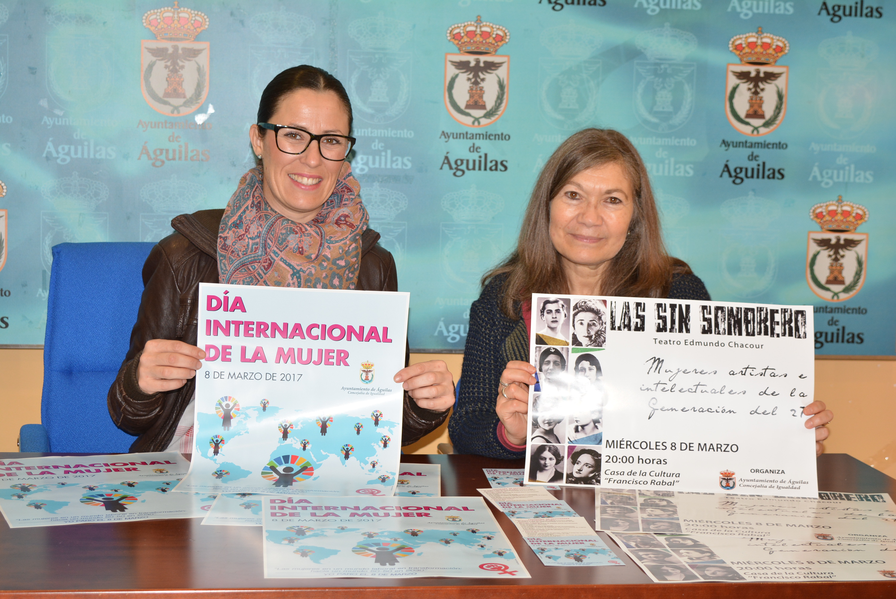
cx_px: 448
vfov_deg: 19.8
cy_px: 300
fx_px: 1719
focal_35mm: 69
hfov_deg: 29.2
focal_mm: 46
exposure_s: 1/60
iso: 400
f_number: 5
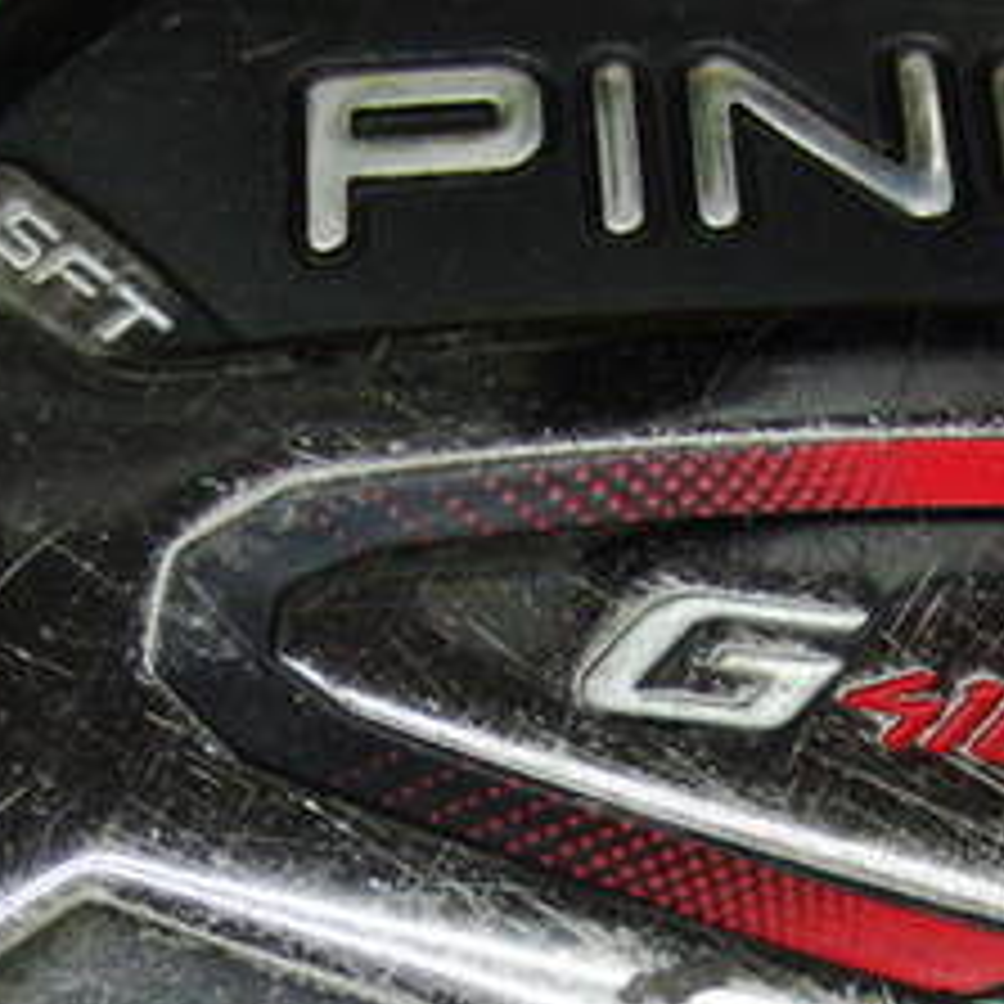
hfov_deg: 18.4
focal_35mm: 94
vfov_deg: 18.1
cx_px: 648
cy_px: 932
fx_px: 3085
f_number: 3.6
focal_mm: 6.42
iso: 400
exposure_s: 1/80
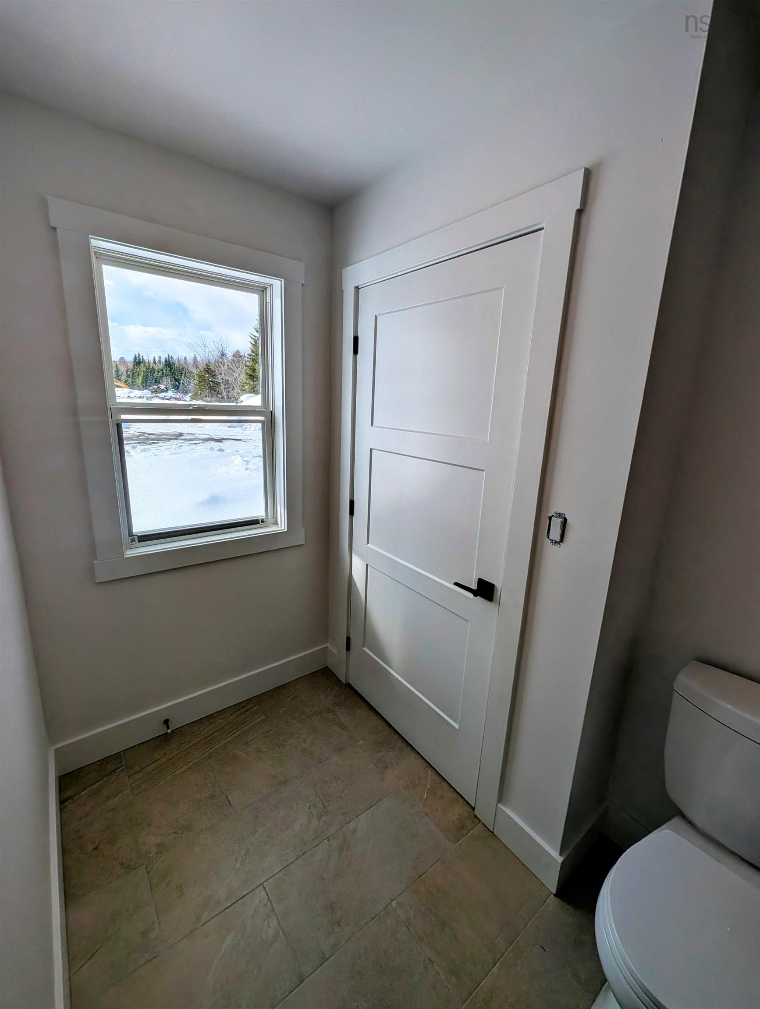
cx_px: 380
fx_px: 380
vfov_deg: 106.1
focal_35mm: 13
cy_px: 504
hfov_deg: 90.0
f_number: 2.2
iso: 53
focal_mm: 1.95
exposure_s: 1/1284
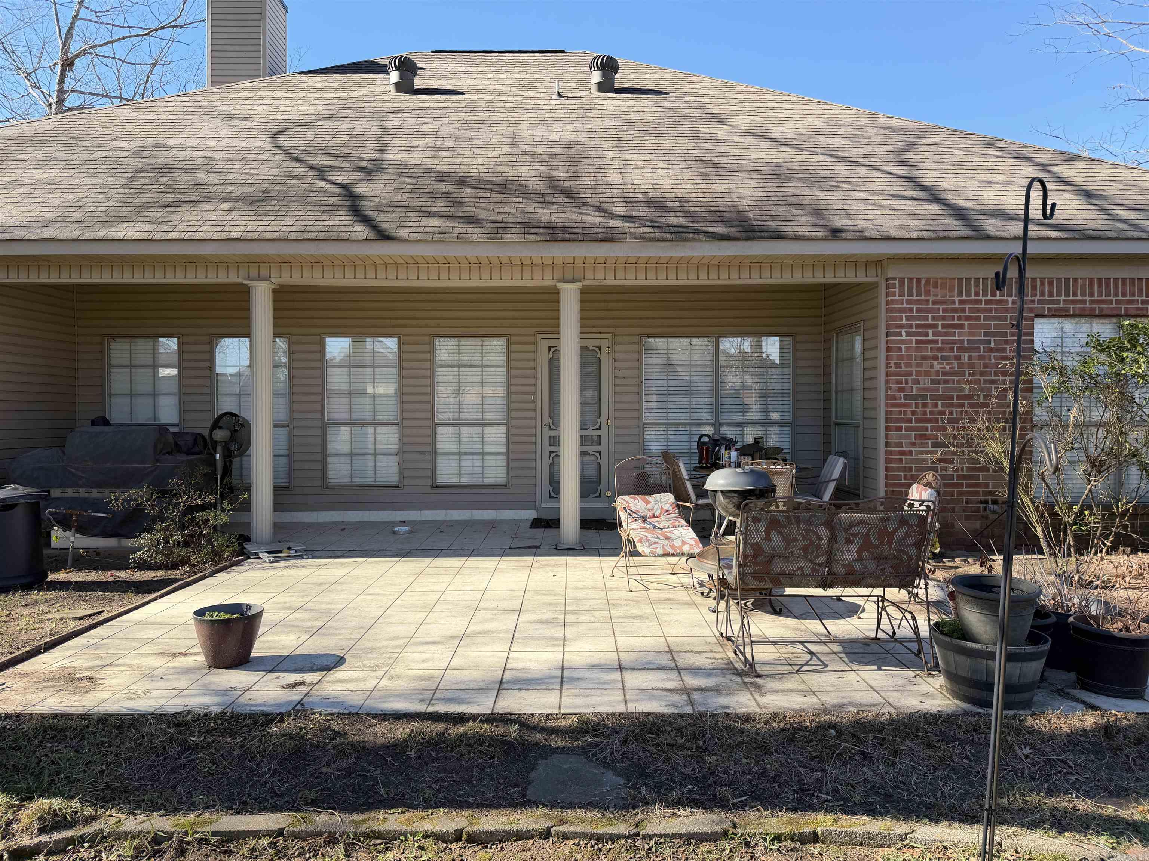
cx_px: 574
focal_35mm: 24
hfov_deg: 71.6
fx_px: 797
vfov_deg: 56.8
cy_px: 430
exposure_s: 1/1410
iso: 80
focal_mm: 6.76
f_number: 1.78
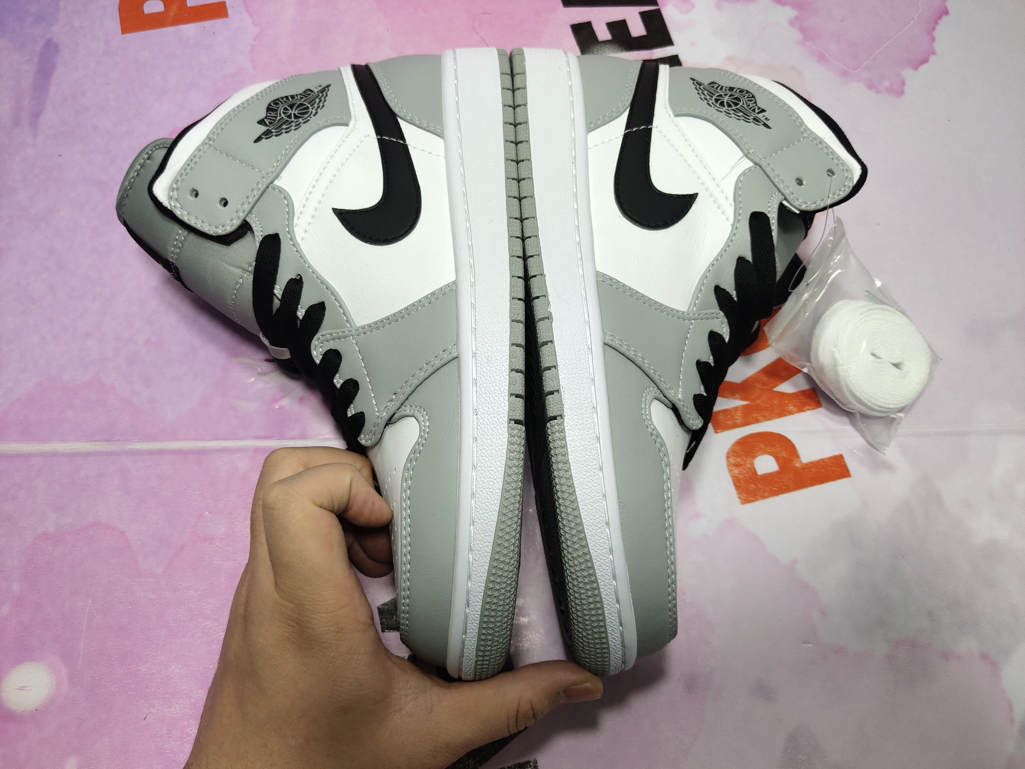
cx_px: 512
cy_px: 384
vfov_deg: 46.8
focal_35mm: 30
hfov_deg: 60.0
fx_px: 888
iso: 70
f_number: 1.79
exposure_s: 1/100
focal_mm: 4.35
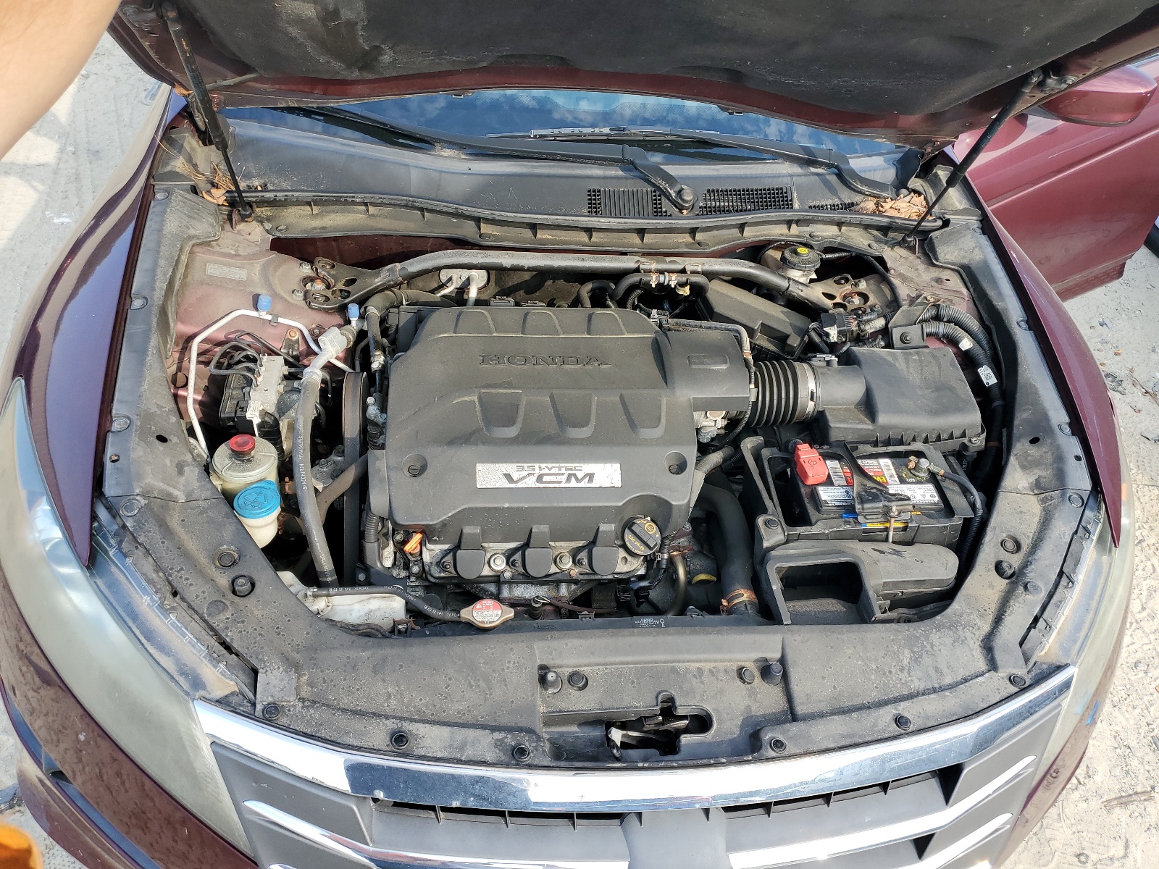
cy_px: 434
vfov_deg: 53.1
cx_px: 580
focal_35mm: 26
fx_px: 871
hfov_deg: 67.3
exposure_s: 1/435
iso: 50
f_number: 1.5
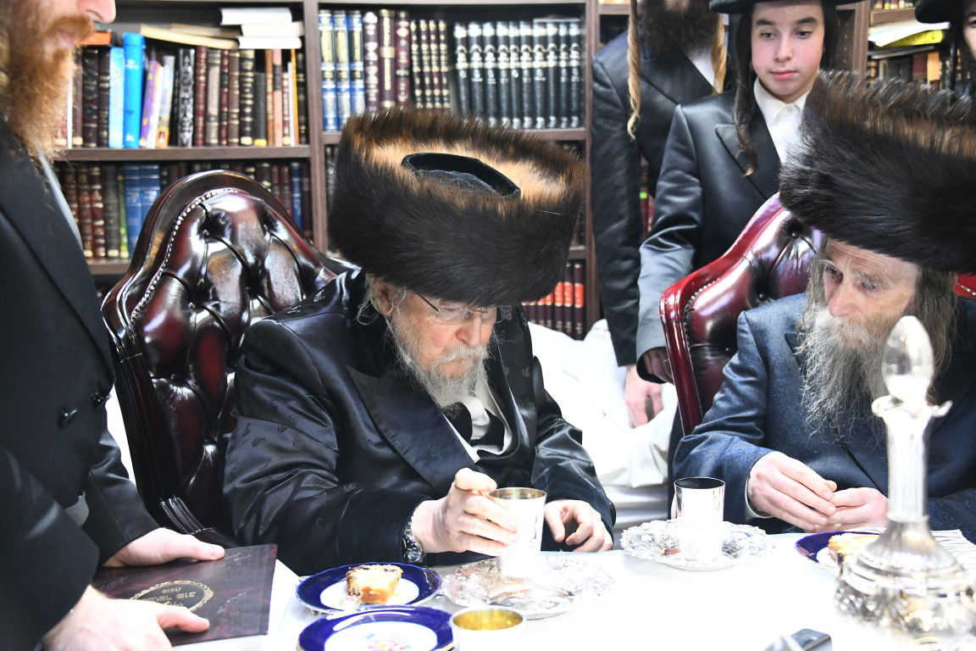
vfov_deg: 26.0
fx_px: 1410
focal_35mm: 52
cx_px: 488
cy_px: 326
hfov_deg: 38.2
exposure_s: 1/40
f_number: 5
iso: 5000
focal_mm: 52
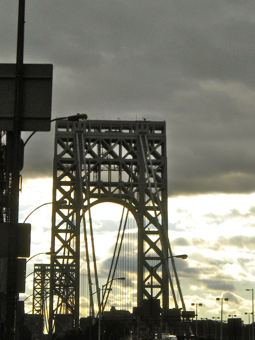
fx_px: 1238
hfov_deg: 11.8
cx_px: 137
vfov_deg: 15.6
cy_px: 225
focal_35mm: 126
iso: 100
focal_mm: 14.3
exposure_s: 1/758
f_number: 7.2
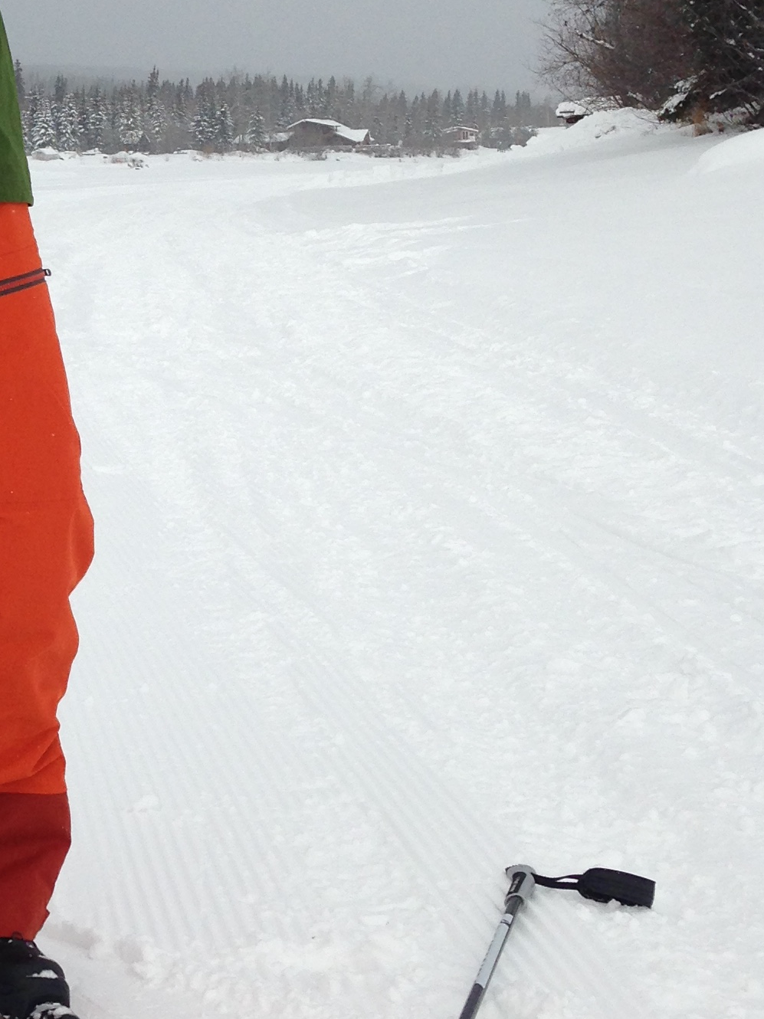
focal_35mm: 81
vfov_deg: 24.1
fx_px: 2384
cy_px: 401
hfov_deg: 17.5
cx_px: -98
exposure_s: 1/1869
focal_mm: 4.12
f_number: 2.4
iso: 50
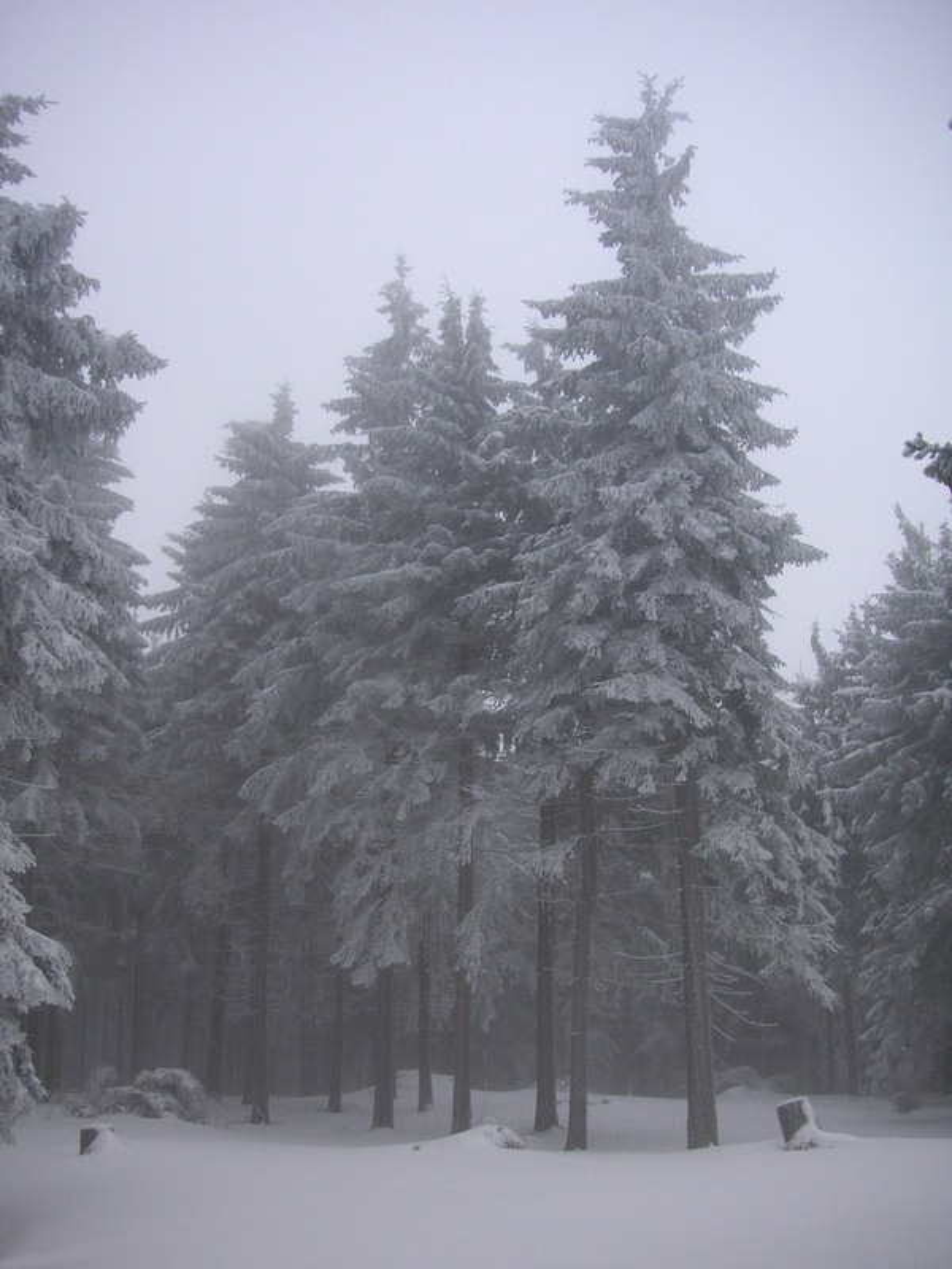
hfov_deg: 38.7
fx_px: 1357
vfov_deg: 50.1
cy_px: 634
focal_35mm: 37
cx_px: 476
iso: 50
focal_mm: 6.1
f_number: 2.8
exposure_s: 1/250
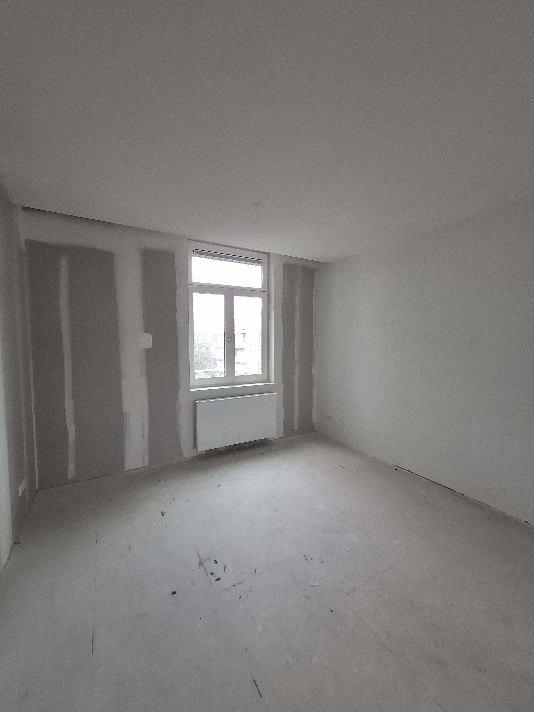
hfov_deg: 89.9
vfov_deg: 106.2
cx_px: 267
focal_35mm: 13
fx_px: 267
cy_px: 356
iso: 100
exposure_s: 1/50
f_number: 2.2
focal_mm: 1.74
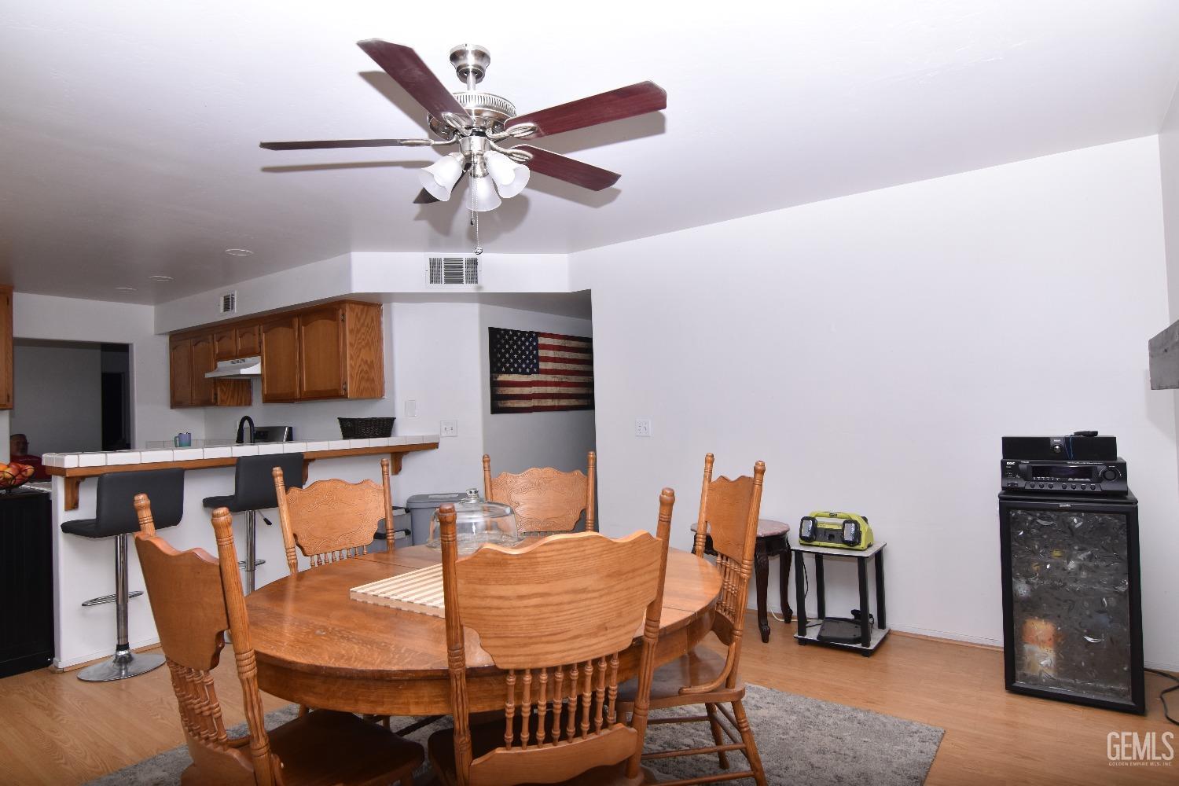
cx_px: 590
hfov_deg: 85.4
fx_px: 639
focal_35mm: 20
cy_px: 393
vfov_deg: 63.2
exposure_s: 1/250
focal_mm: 13
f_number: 7.1
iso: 400
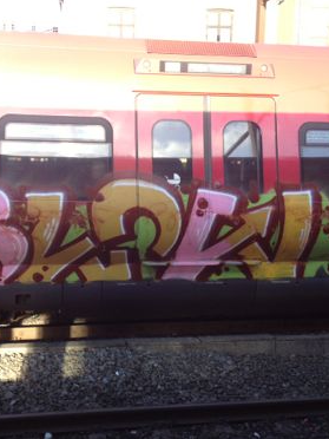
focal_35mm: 47
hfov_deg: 30.6
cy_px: 219
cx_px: 108
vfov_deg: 40.4
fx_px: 596
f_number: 2.4
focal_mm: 4.28
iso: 50
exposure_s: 1/186
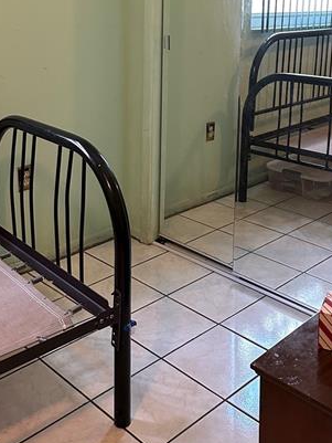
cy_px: 49
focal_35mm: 46
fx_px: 588
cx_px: 205
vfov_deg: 38.5
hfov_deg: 31.4
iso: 400
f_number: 1.78
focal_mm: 6.86
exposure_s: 1/60
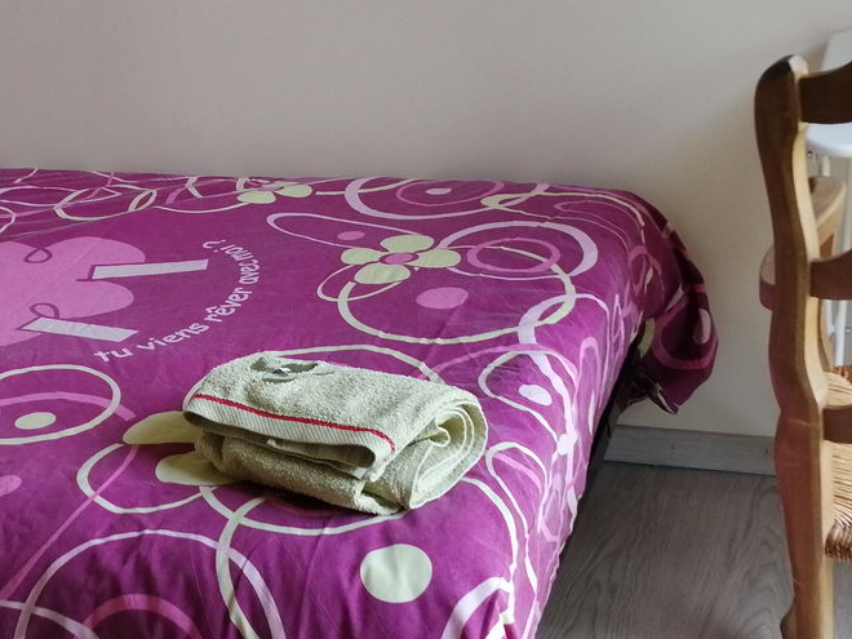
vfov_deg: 23.3
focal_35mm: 63
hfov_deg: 30.5
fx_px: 1551
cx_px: 284
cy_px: 262
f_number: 1.8
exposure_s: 1/50
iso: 80
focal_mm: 3.62
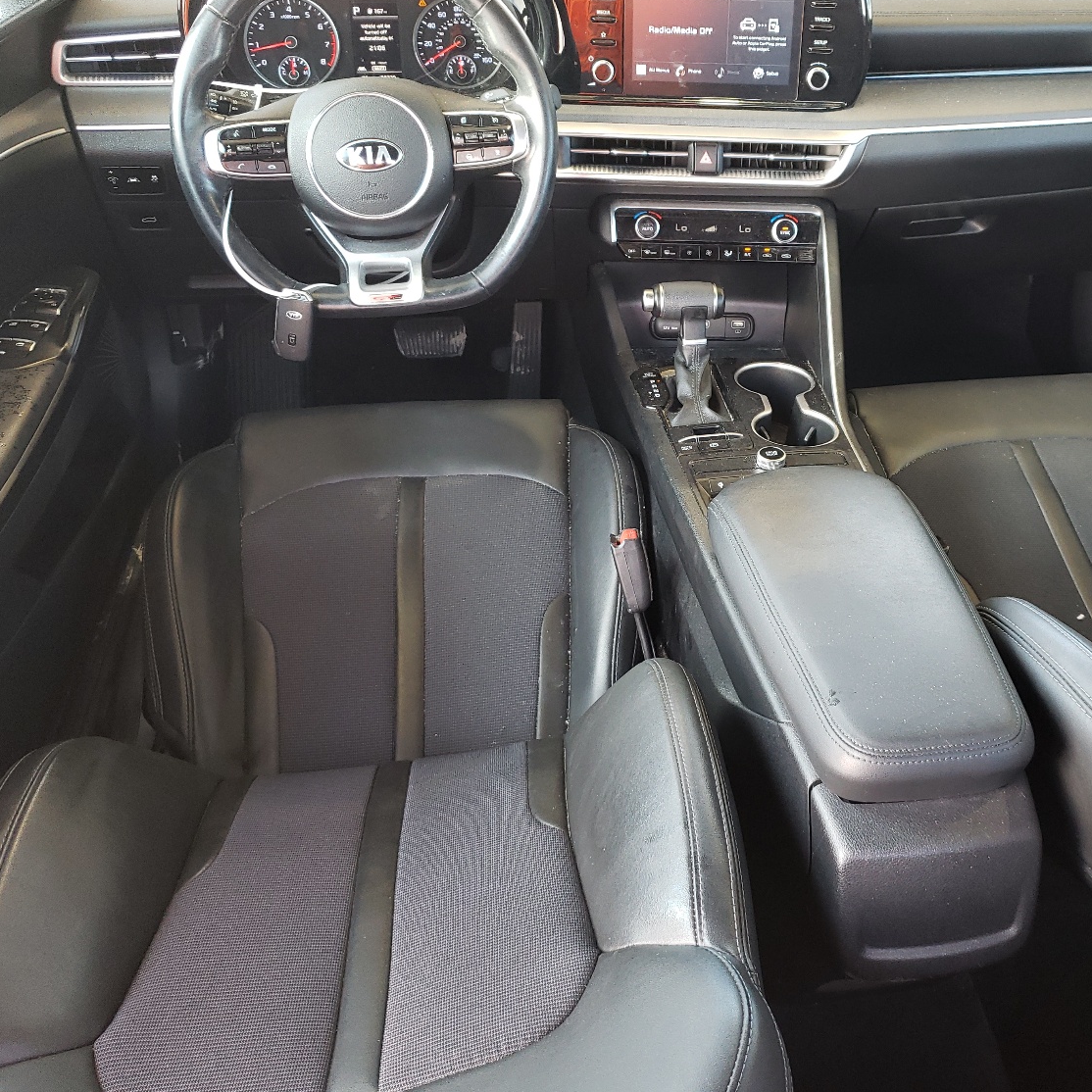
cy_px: 505
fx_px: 1178
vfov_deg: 49.7
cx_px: 688
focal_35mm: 33
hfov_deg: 49.2
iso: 108
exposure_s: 1/60.2
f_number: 1.5
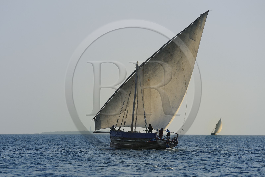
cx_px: 132
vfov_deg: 6.9
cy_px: 88
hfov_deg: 10.3
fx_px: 1472
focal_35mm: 200
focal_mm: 200
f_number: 5
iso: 200
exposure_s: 1/640
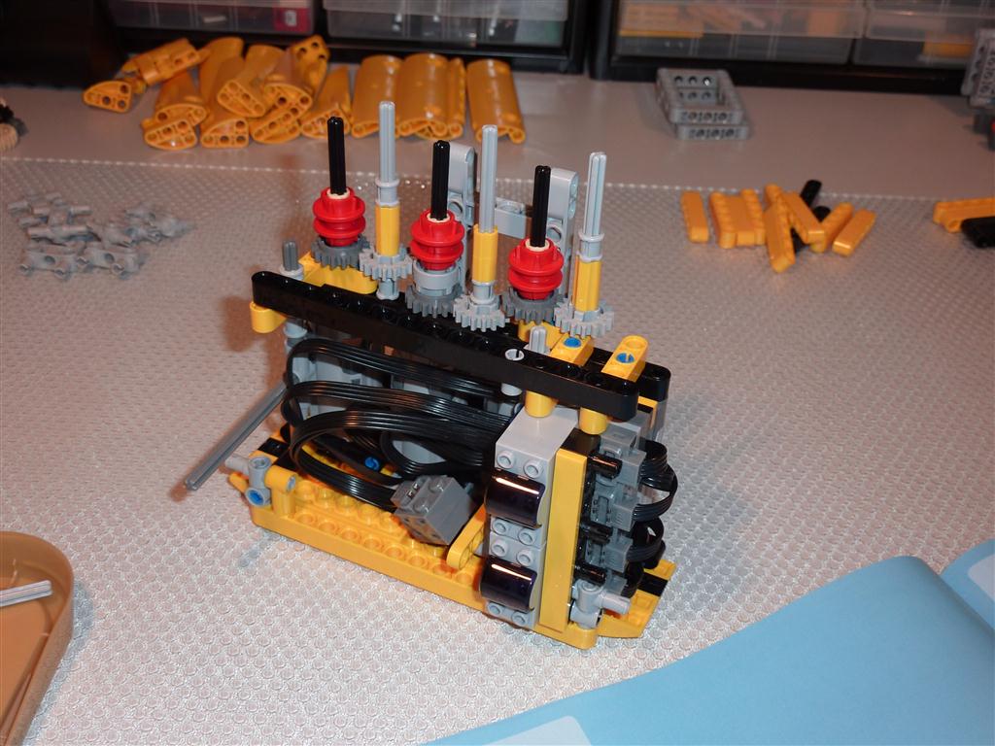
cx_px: 498
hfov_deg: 44.8
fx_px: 1207
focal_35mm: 42
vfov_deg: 34.3
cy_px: 373
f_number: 3.7
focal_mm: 6.9
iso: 100
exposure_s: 1/30
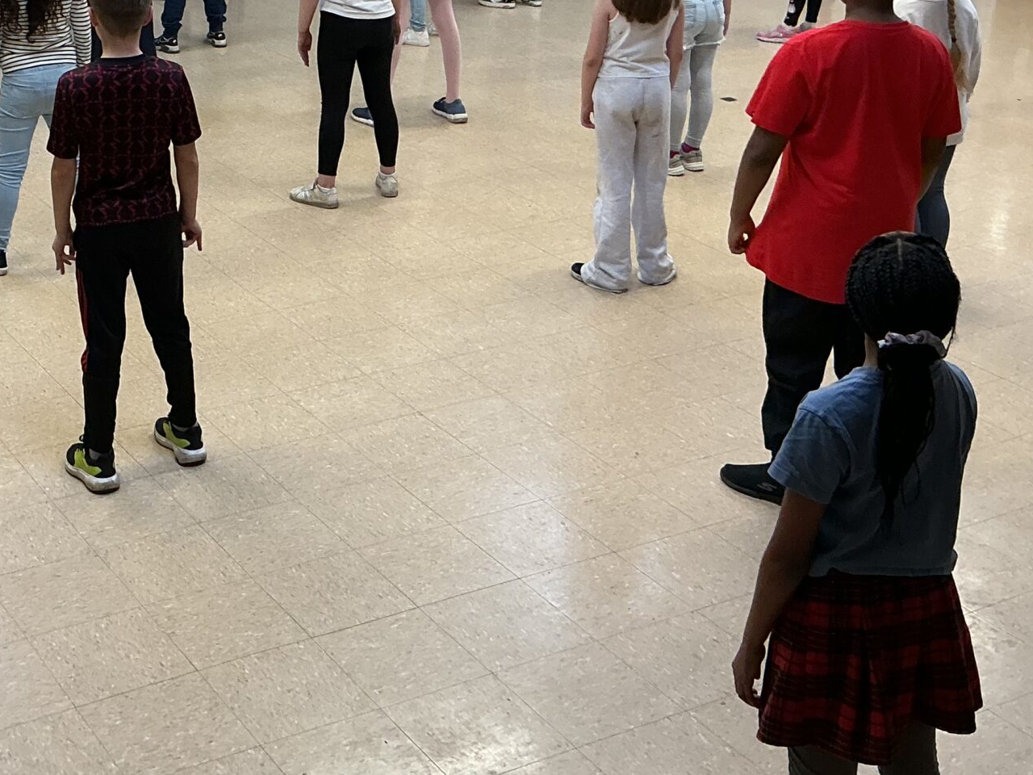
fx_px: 1731
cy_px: 96
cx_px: 210
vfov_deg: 24.6
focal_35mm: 58
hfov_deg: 32.3
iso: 80
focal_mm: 3
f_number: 1.8
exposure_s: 1/50
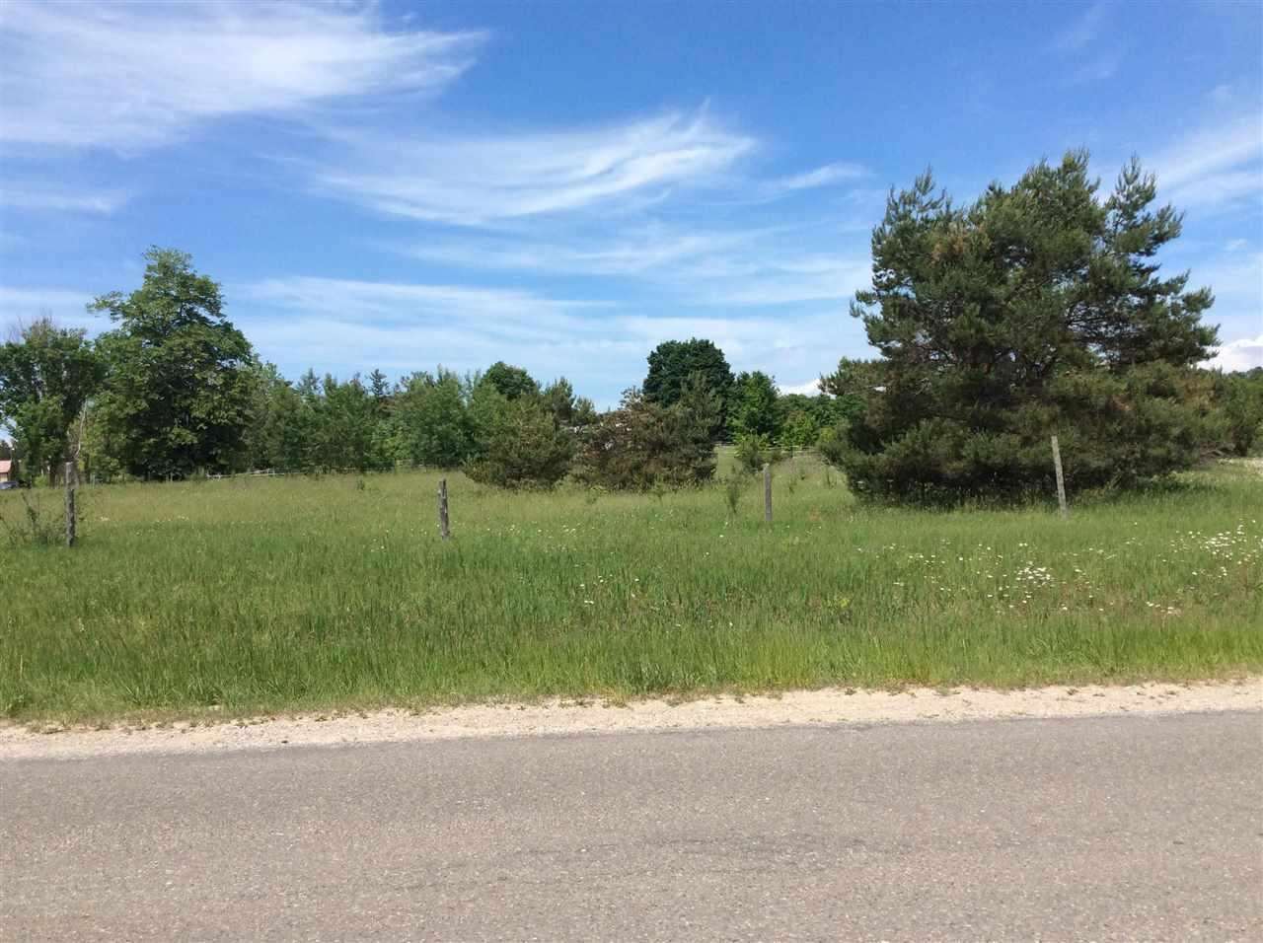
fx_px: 1166
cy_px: 472
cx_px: 632
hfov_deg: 56.9
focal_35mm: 32
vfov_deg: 44.1
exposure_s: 1/1466
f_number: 2.4
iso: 32
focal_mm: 3.3
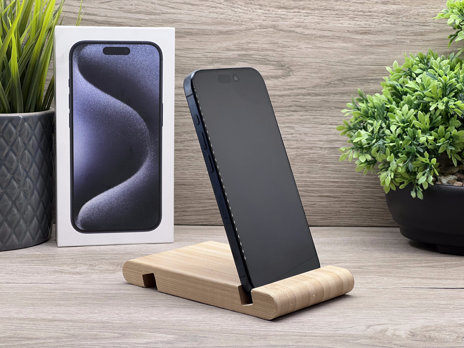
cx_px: 232
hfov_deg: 25.3
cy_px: 174
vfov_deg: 19.1
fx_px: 1032
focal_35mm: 77
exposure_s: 1/100
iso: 80
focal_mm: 9
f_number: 2.8
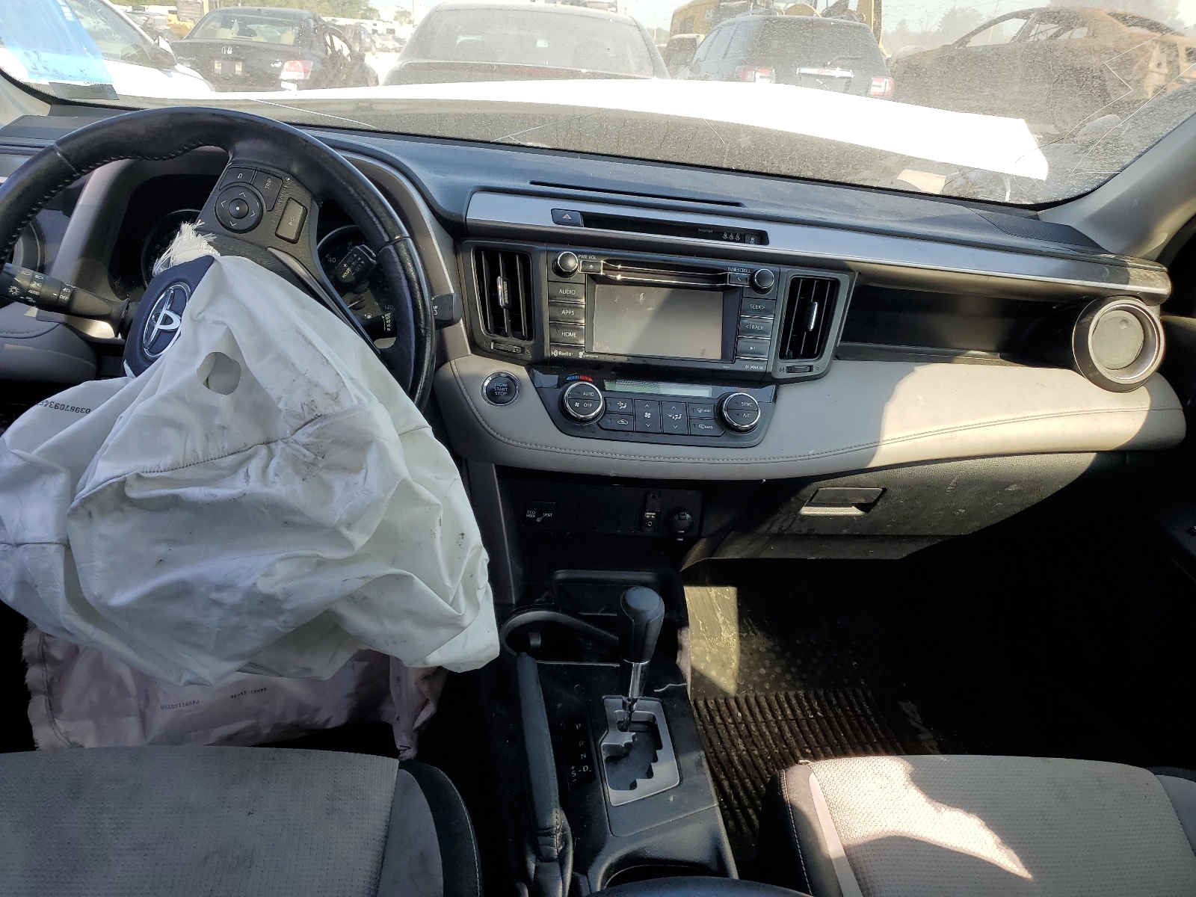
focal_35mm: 26
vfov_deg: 53.1
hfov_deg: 67.3
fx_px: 898
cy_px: 448
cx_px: 598
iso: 50
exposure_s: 1/769
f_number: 1.5
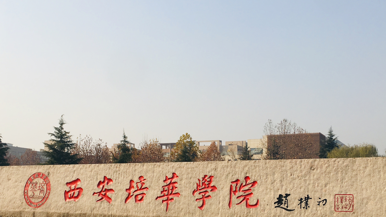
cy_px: 173
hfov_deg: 45.5
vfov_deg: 26.0
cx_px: 184
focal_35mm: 45
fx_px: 461
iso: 25
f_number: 2.2
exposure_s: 1/2137
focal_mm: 4.15
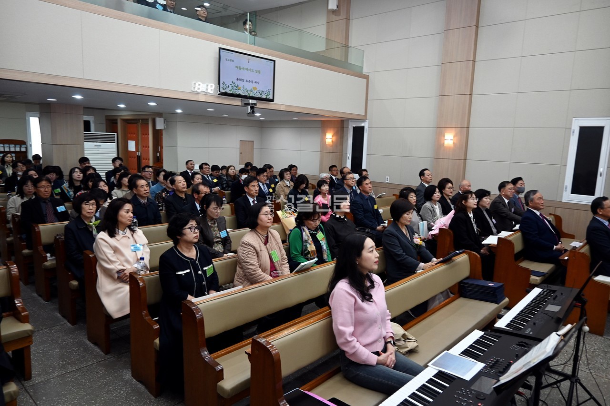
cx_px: 305
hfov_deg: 73.8
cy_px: 203
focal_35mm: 24
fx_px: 407
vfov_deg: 53.1
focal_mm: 16
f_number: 4
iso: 560
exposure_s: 1/60
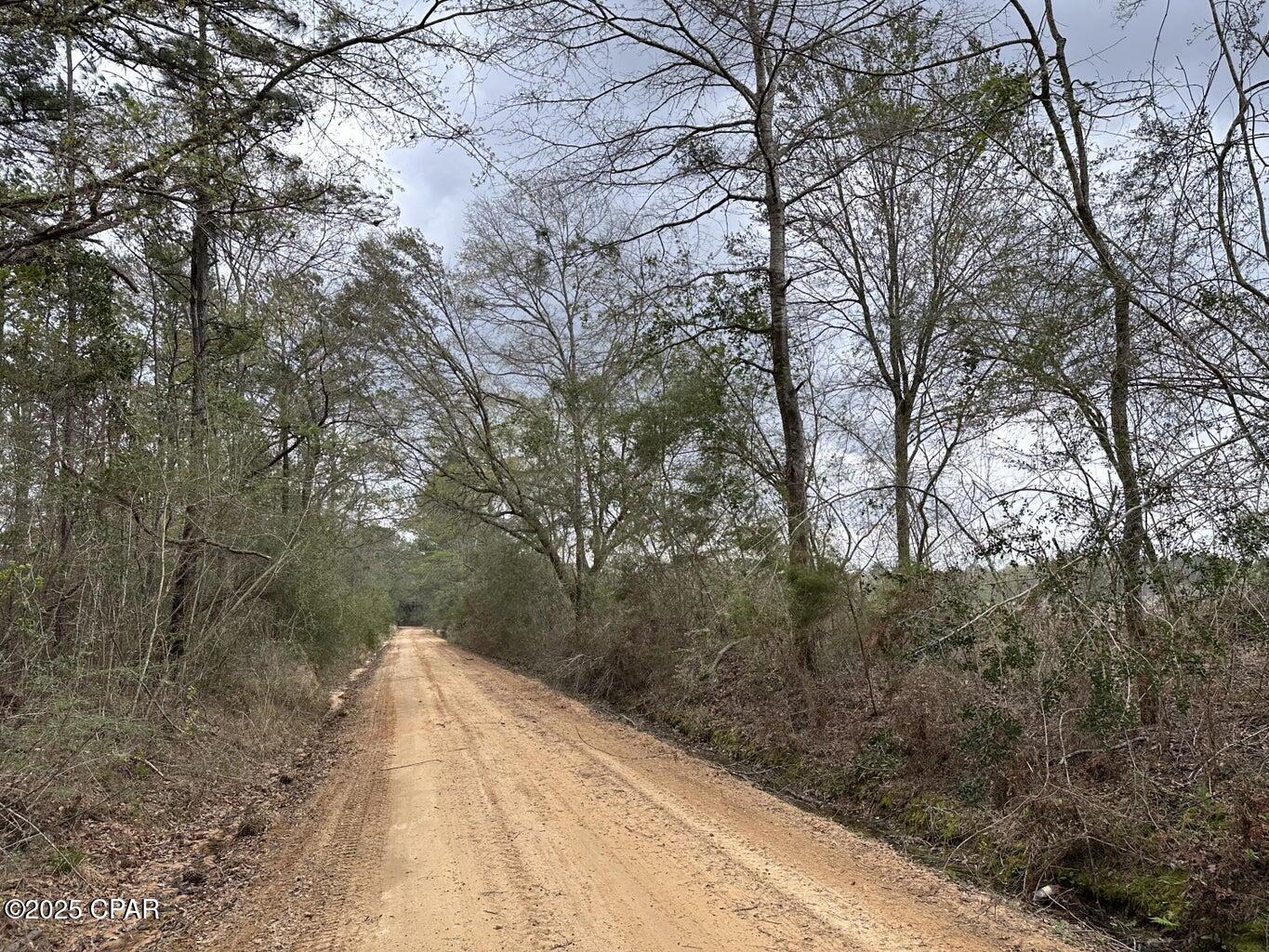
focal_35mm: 24
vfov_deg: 56.8
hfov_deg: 71.6
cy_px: 476
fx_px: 880
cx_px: 634
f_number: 1.78
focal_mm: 6.86
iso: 80
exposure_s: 1/296
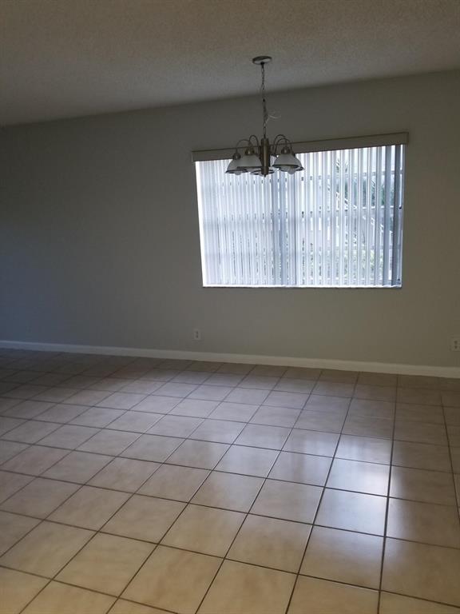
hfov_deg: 53.1
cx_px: 230
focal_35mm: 26
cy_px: 307
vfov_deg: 67.3
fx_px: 461
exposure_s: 1/60
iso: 160
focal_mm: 4.25
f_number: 1.7
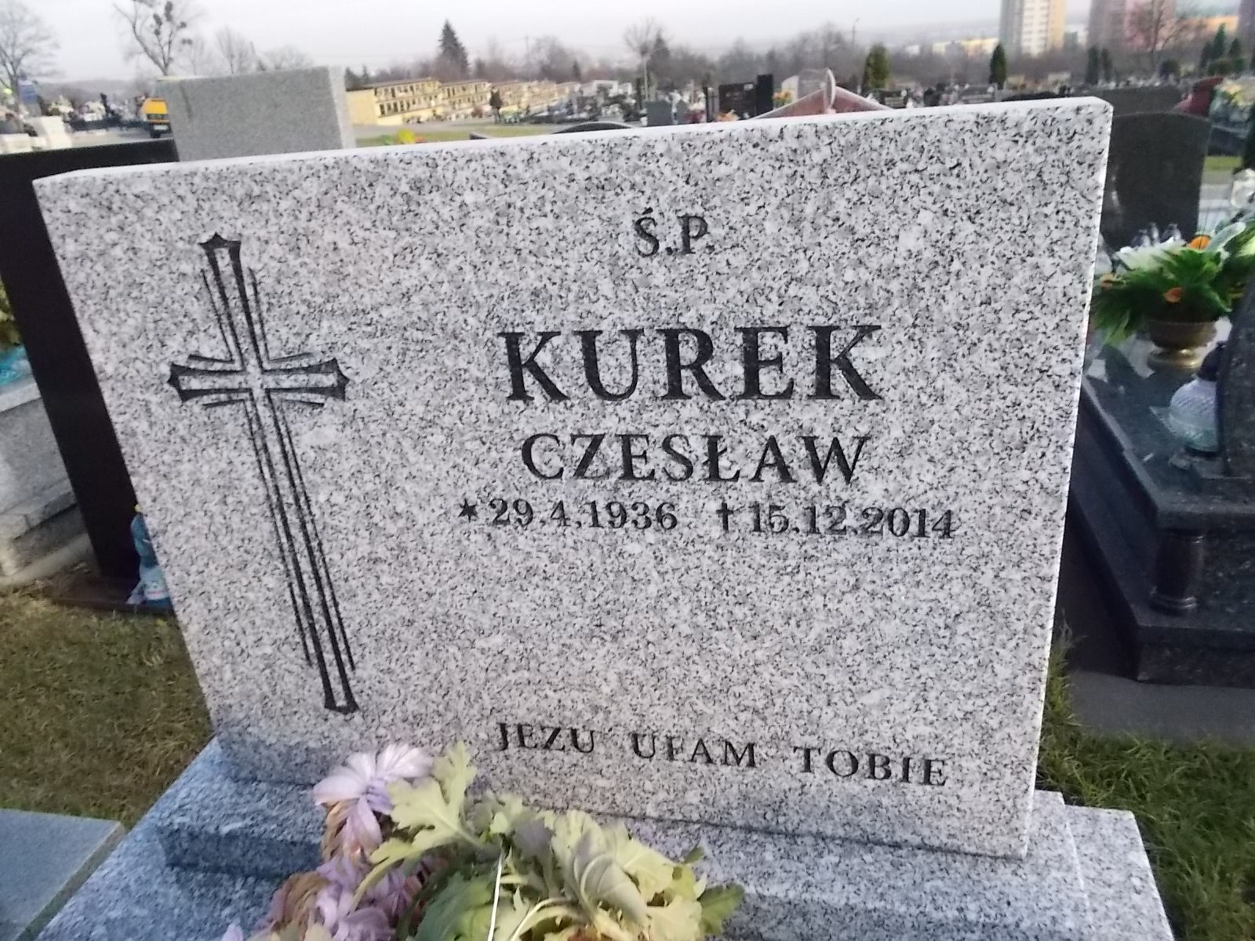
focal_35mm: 26
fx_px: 943
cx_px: 628
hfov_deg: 67.3
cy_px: 470
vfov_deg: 53.1
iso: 400
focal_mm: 4.6
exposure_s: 1/160
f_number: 8
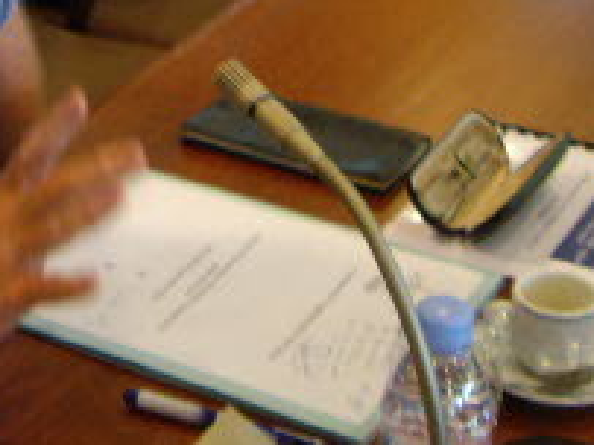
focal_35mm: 120
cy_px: -196
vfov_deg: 11.9
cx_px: -164
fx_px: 2058
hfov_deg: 15.7
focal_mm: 6.2
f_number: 2.7
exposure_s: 1/50
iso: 200
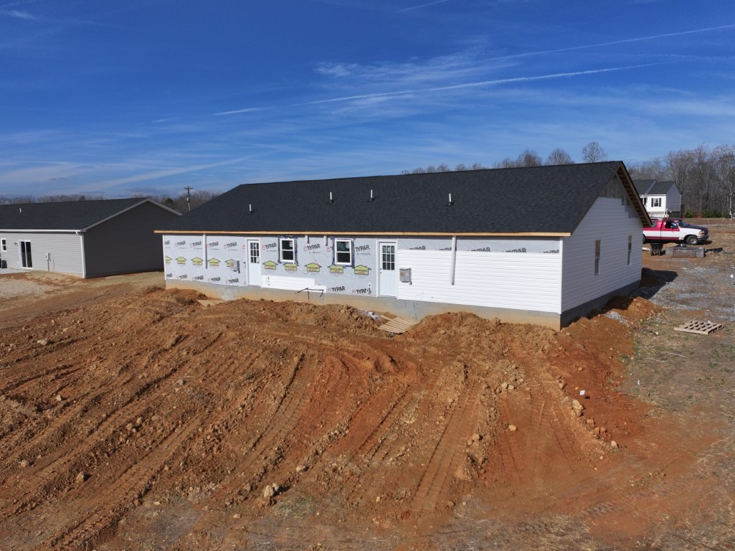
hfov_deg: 71.6
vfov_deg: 56.8
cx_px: 368
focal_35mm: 24
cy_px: 276
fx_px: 509
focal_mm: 12.29
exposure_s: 1/5000
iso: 100
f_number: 2.8
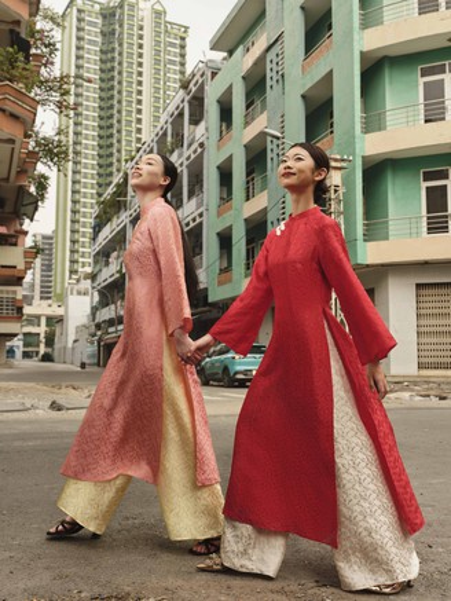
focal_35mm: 36
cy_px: 300
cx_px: 226
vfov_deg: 51.3
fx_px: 625
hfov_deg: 39.7
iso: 500
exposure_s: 1/160
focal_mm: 45.7
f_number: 13
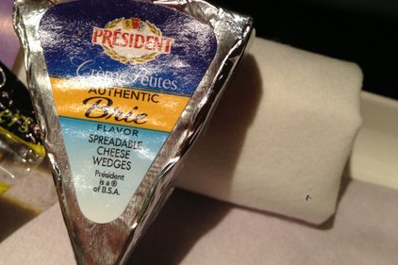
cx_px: 189
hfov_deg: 41.1
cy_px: 82
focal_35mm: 48
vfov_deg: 27.8
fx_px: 530
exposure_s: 1/20
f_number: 2.4
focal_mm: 4.13
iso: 125
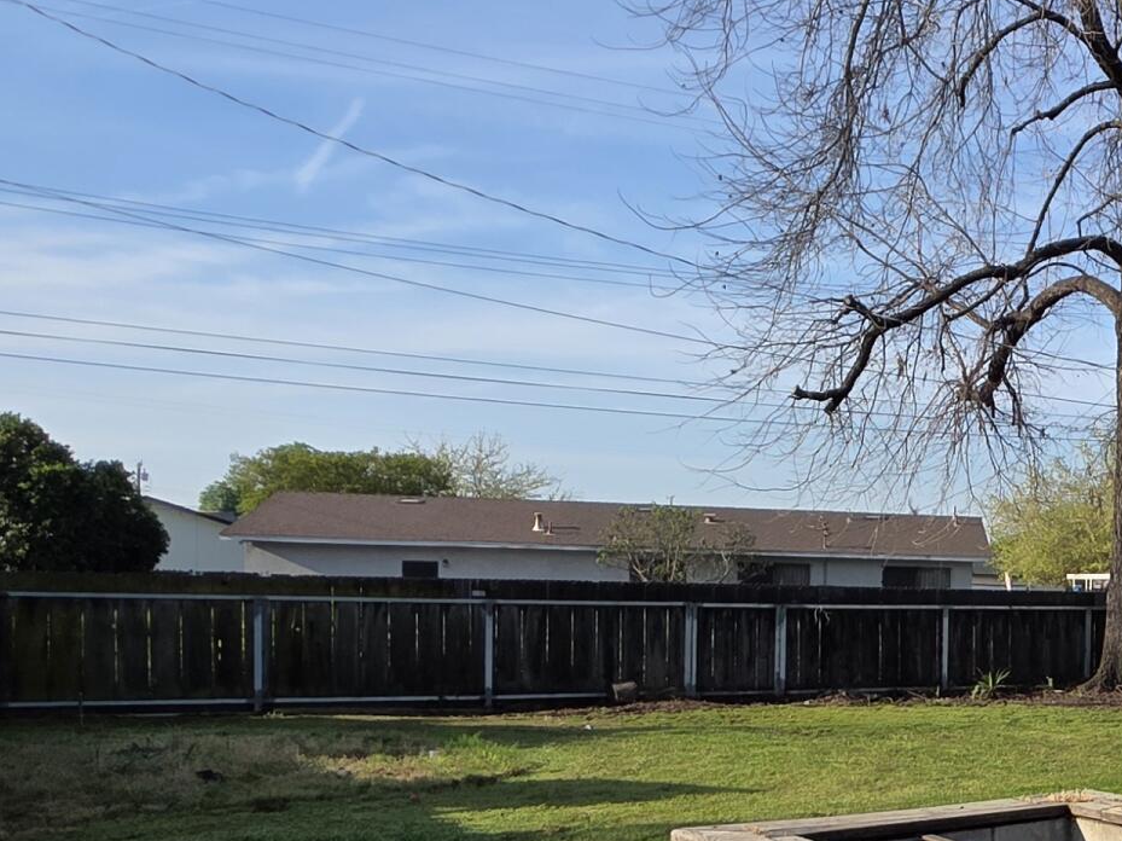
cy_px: 625
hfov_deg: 36.8
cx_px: 1269
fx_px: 1361
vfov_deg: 33.7
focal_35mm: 42
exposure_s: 1/1623
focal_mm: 2.2
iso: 40
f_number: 1.9
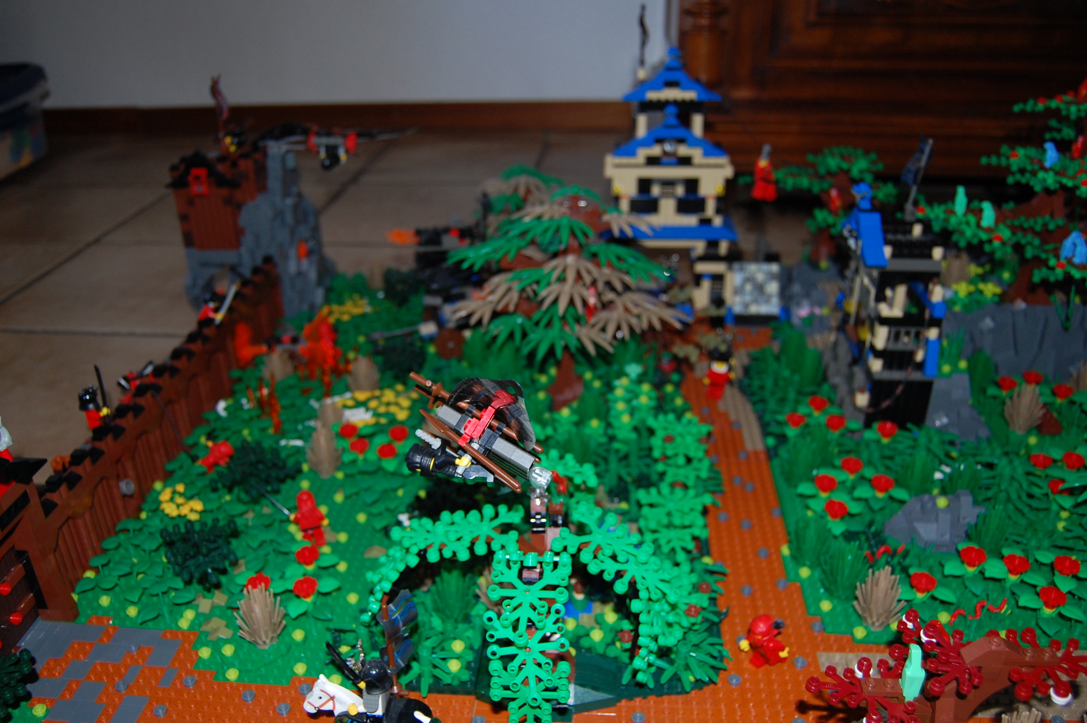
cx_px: 496
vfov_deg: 43.5
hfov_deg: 61.9
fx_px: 905
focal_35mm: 30
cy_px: 368
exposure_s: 1/60
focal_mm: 18
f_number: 3.5
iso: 400
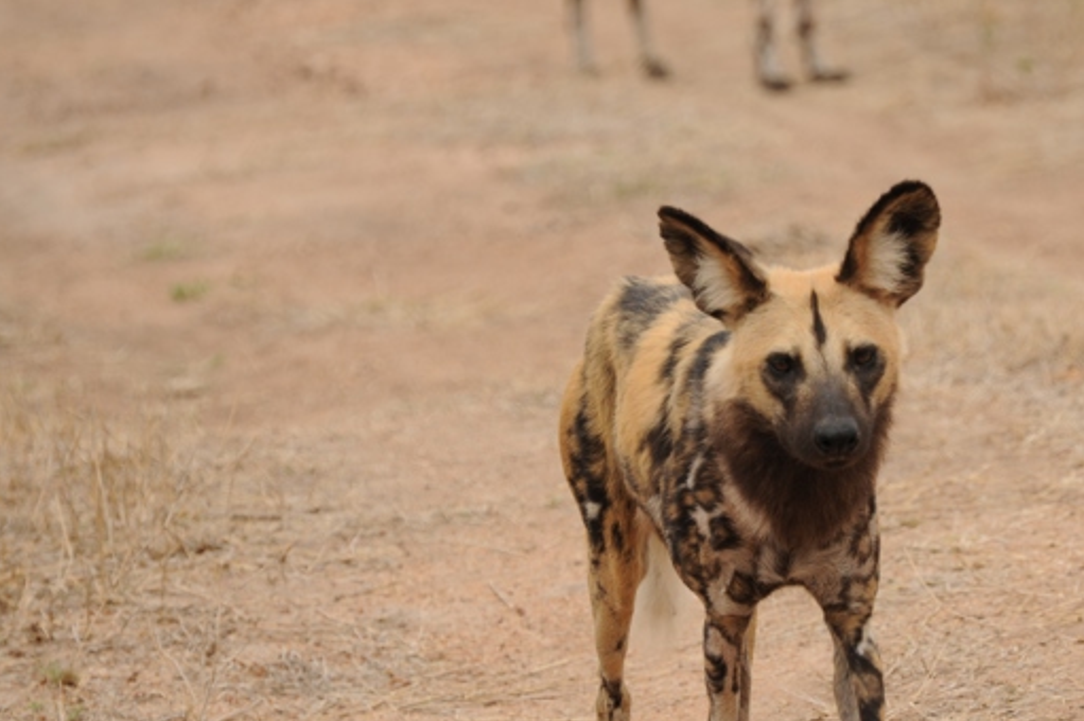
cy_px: 483
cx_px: 770
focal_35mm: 530
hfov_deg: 3.9
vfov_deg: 2.6
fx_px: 15948
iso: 200
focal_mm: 240
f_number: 5.3
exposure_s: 1/200
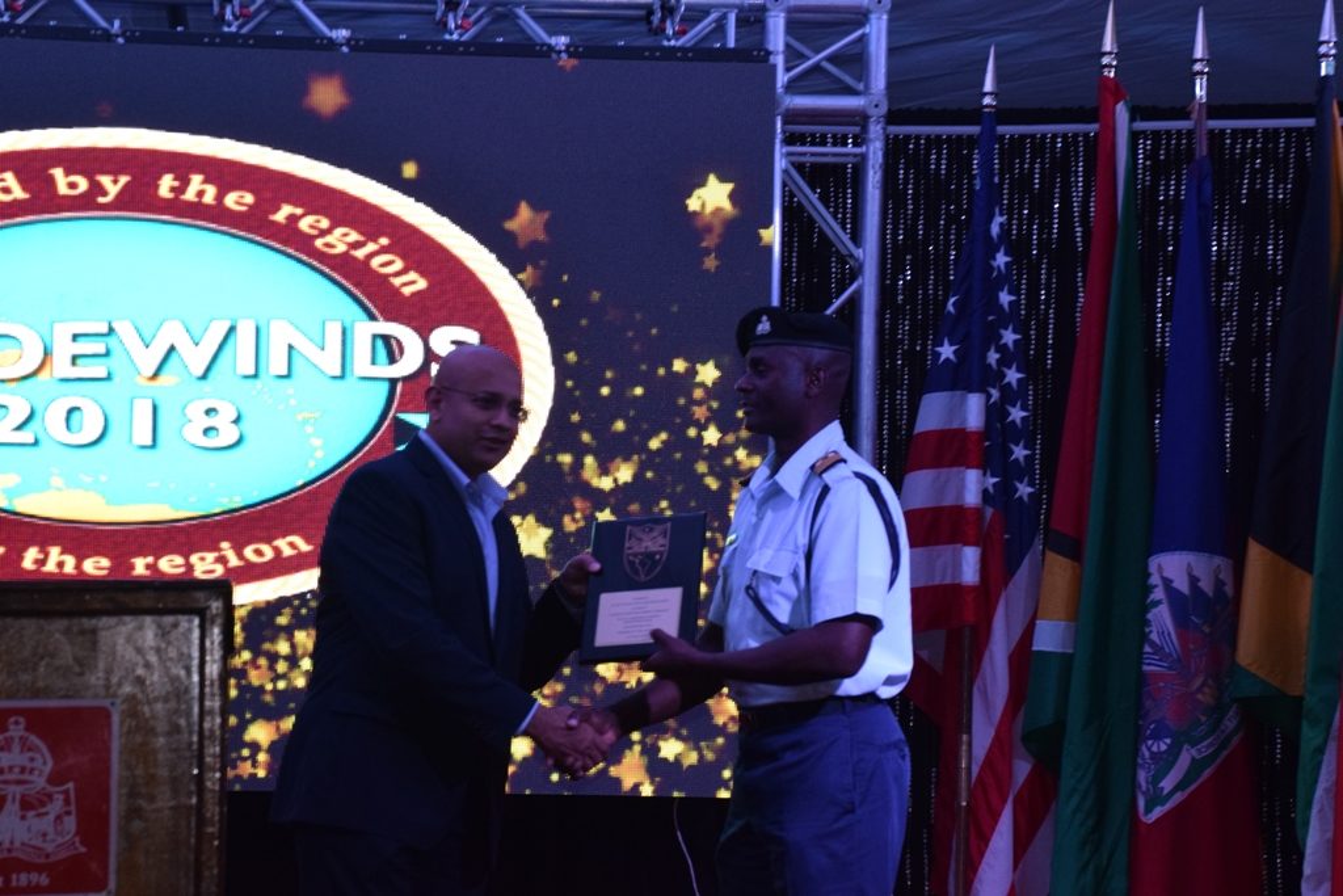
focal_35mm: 168
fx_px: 6268
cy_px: 448
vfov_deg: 8.2
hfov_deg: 12.2
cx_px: 672
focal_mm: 112
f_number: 10
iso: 1600
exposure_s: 1/50
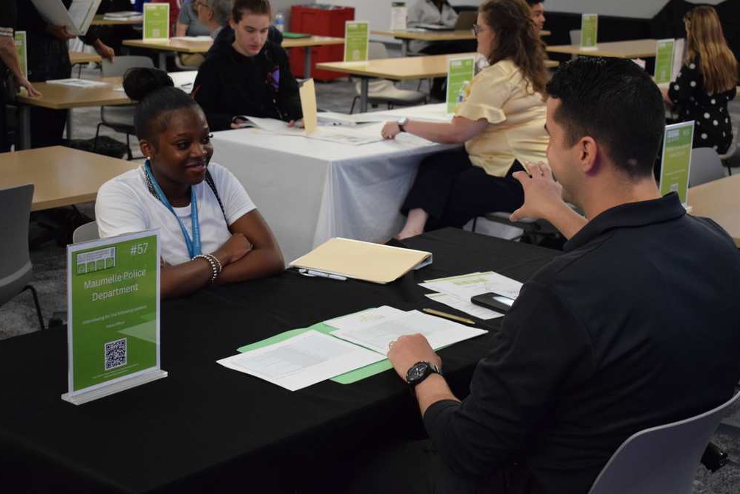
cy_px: 247
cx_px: 367
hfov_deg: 34.5
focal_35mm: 58
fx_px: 1192
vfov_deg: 23.4
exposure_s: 1/80
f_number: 4.8
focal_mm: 38
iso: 3200
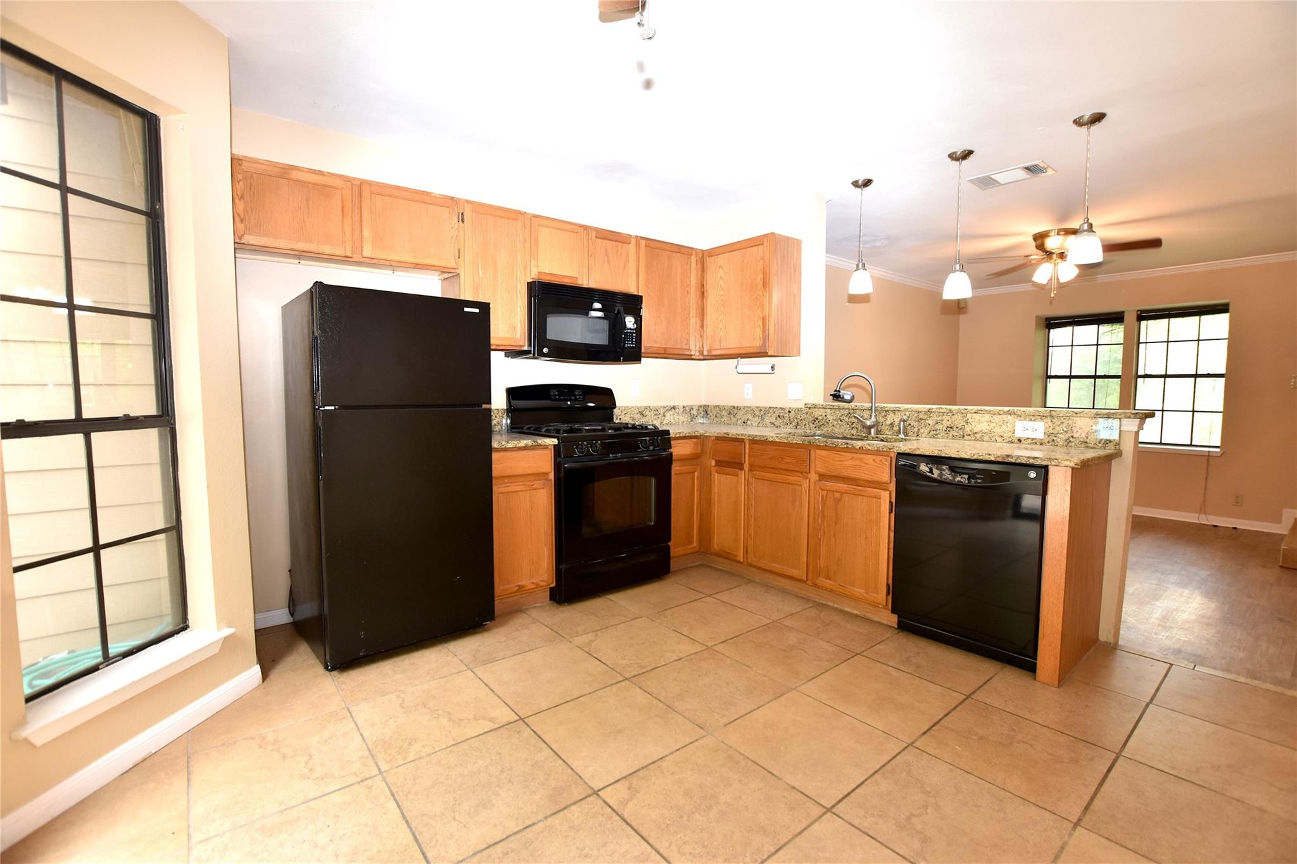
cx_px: 648
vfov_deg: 77.3
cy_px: 432
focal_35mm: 15
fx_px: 540
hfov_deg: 100.4
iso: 320
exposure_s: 1/60
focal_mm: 10
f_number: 5
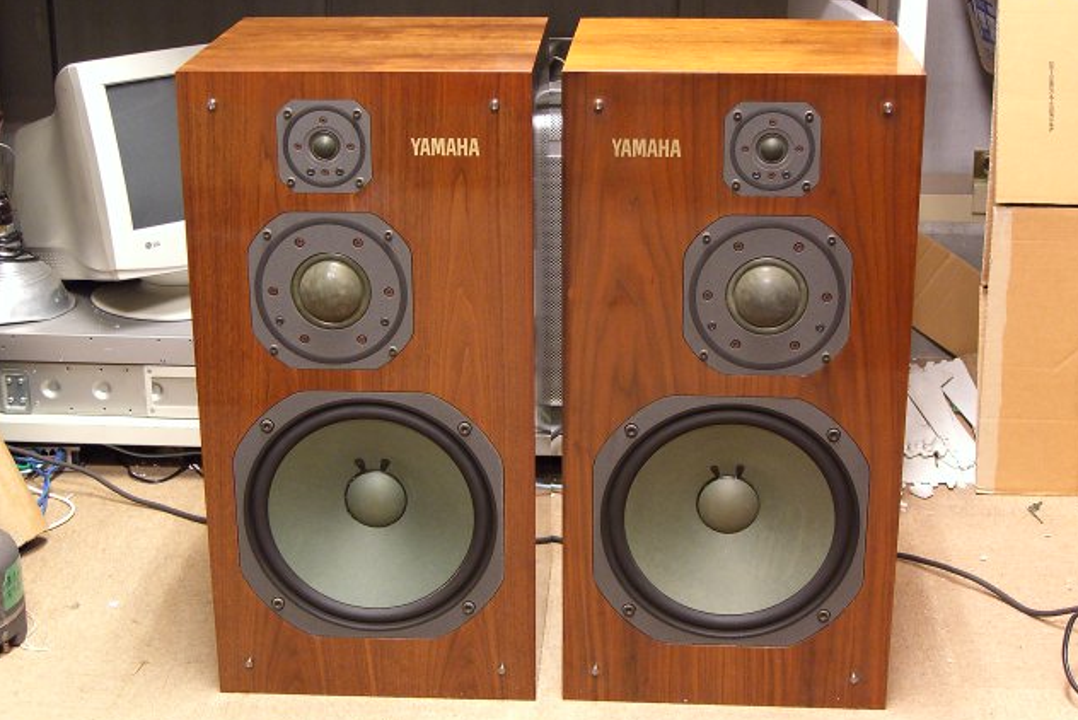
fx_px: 1797
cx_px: 542
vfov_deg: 22.6
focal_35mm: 60
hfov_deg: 33.4
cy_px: 362
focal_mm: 11.8
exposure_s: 1/4
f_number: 3.6
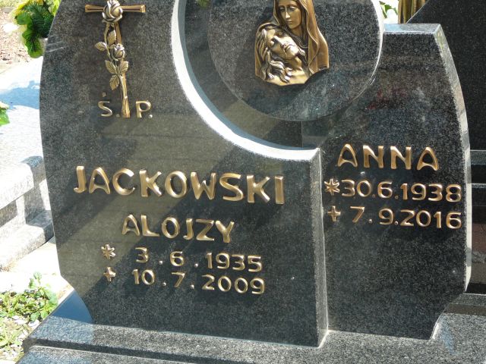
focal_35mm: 71
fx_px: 997
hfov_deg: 27.4
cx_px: 243
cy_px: 182
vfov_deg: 20.7
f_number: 3.7
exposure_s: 1/250
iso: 80
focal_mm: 10.5
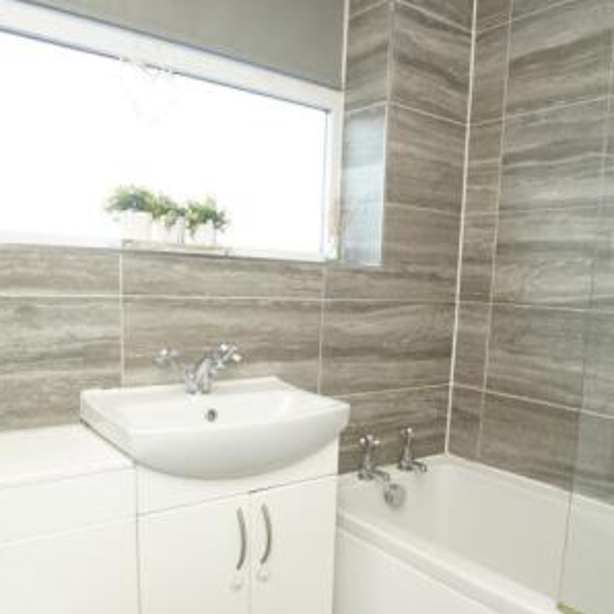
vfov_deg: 56.7
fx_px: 562
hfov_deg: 57.2
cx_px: 332
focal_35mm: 28
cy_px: 380
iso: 640
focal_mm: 10
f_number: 4
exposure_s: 1/60
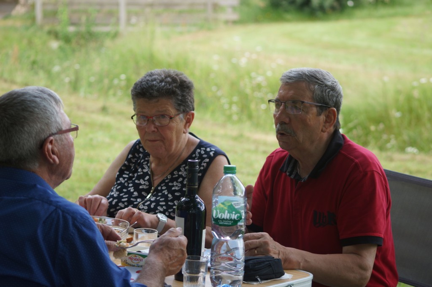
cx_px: 216
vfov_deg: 12.2
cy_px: 144
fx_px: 1349
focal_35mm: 112
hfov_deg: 18.2
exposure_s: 1/160
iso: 100
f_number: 4
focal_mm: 75
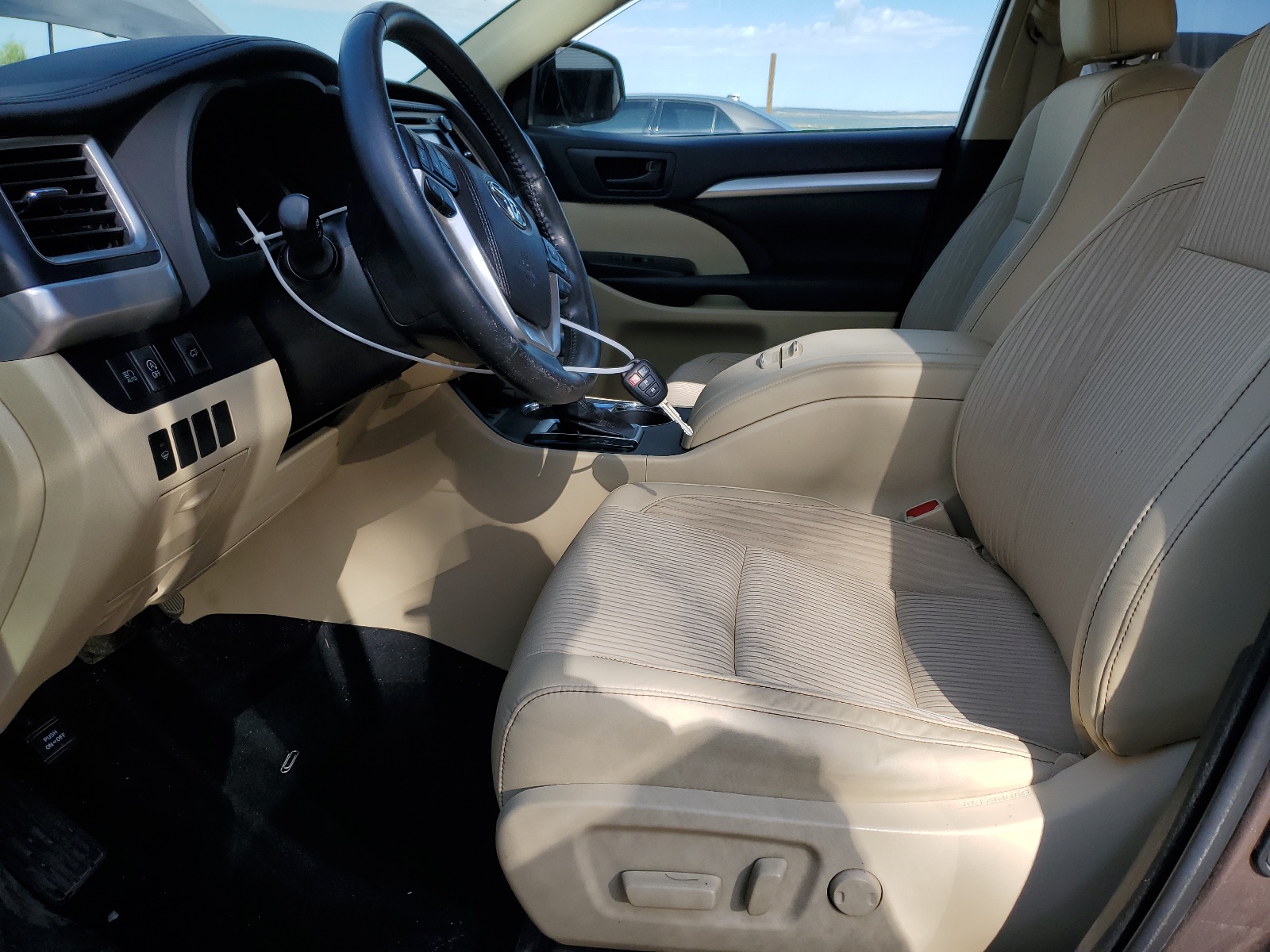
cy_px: 476
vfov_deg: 53.1
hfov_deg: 67.3
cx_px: 635
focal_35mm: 26
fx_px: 954
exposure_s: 1/1429
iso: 50
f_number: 1.5
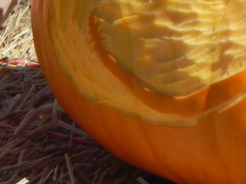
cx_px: 302
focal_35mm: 307
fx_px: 2180
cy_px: 47
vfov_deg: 4.8
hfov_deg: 6.4
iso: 160
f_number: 8
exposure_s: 1/550
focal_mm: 20.8
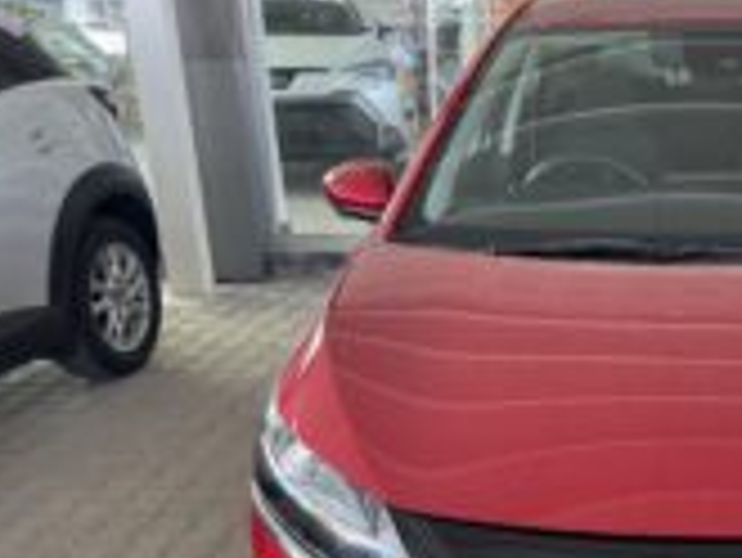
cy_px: 430
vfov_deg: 28.1
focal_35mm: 51
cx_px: 679
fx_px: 1094
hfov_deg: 35.1
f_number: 1.78
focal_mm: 6.76
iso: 125
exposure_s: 1/121
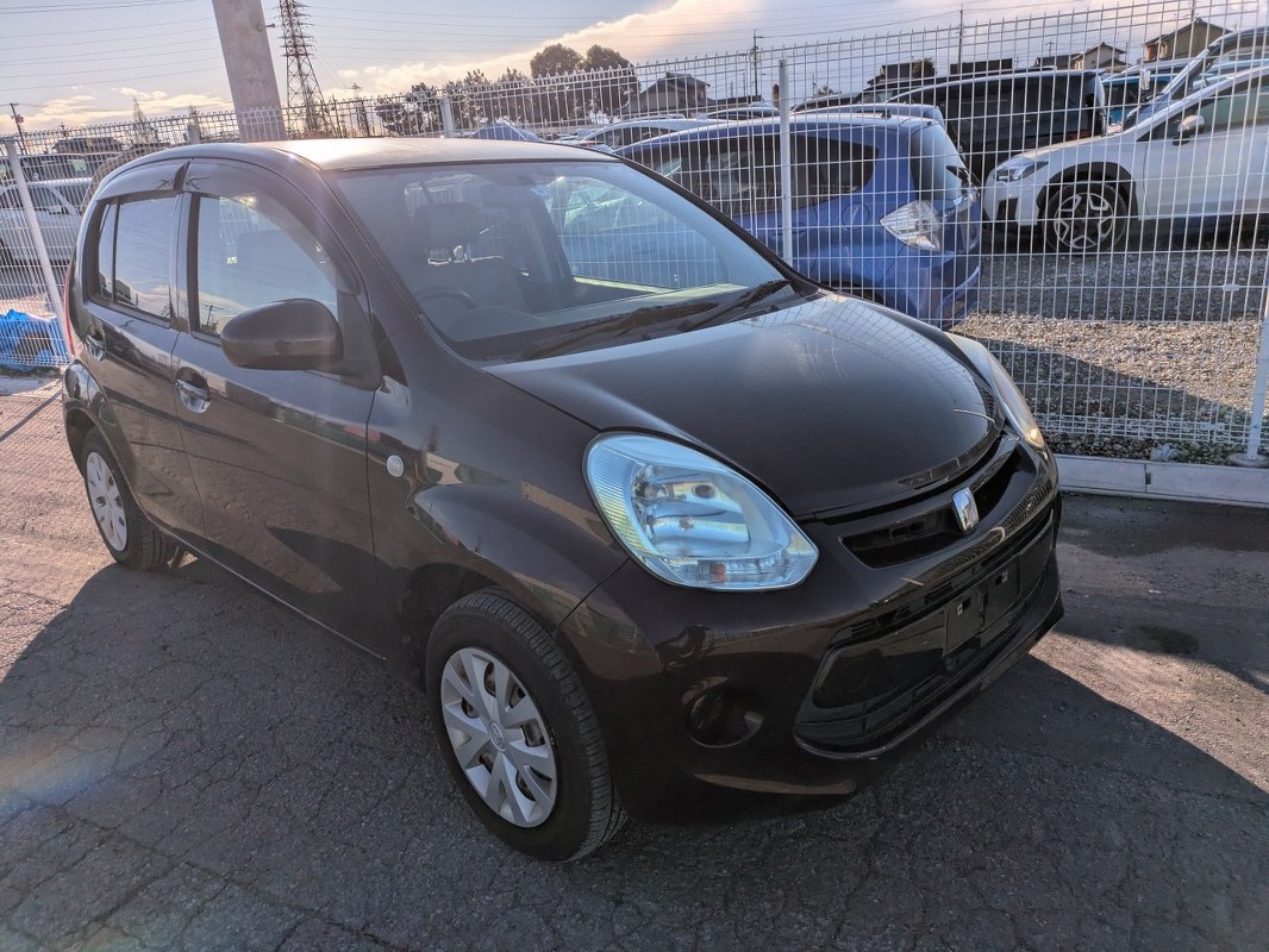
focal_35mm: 25
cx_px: 634
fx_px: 917
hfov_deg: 69.4
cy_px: 476
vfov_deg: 54.9
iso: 46
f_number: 1.89
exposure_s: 1/4739
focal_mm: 5.43
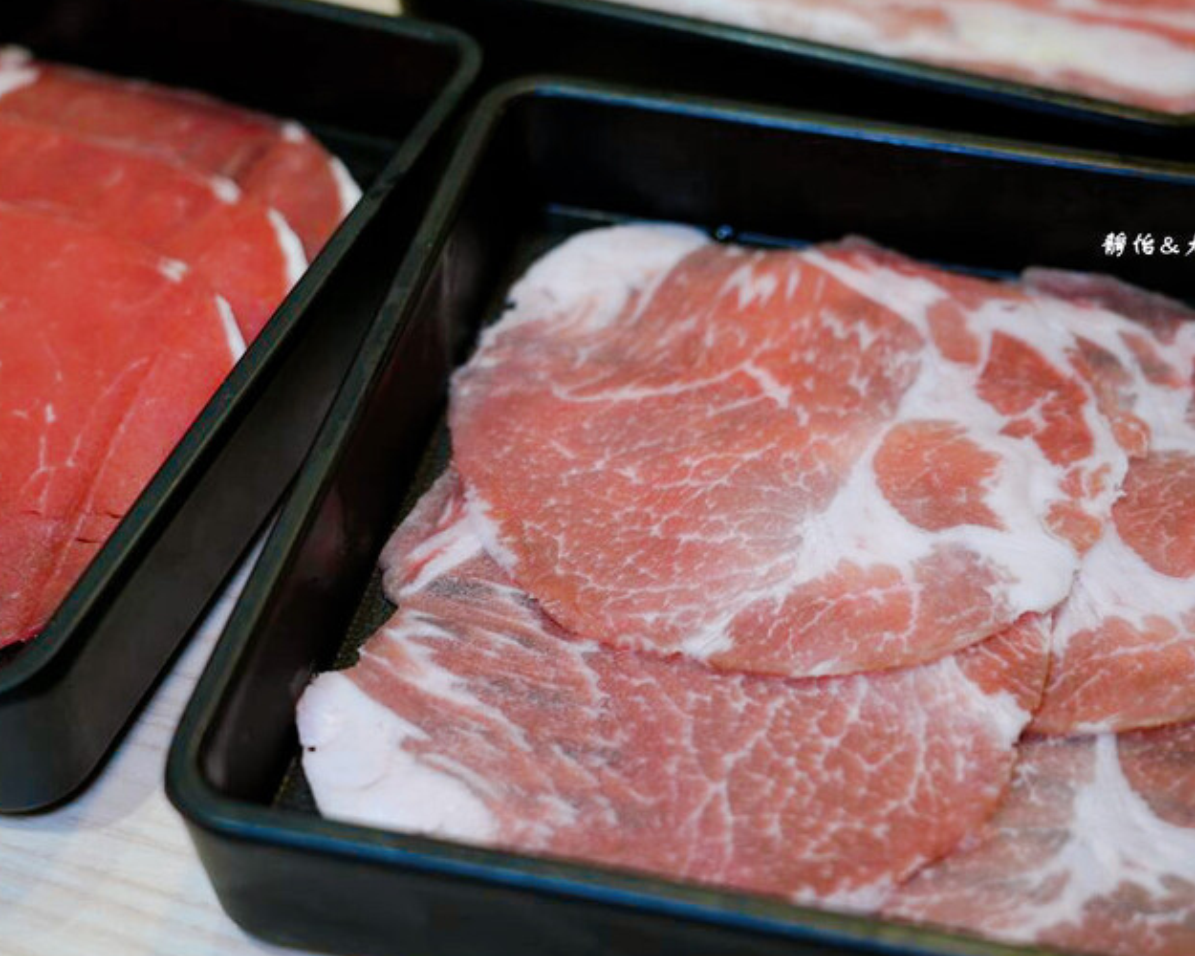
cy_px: 482
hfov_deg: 31.3
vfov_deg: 25.4
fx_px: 2122
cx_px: 738
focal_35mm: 60
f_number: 4.5
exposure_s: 1/80
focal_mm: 47
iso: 320
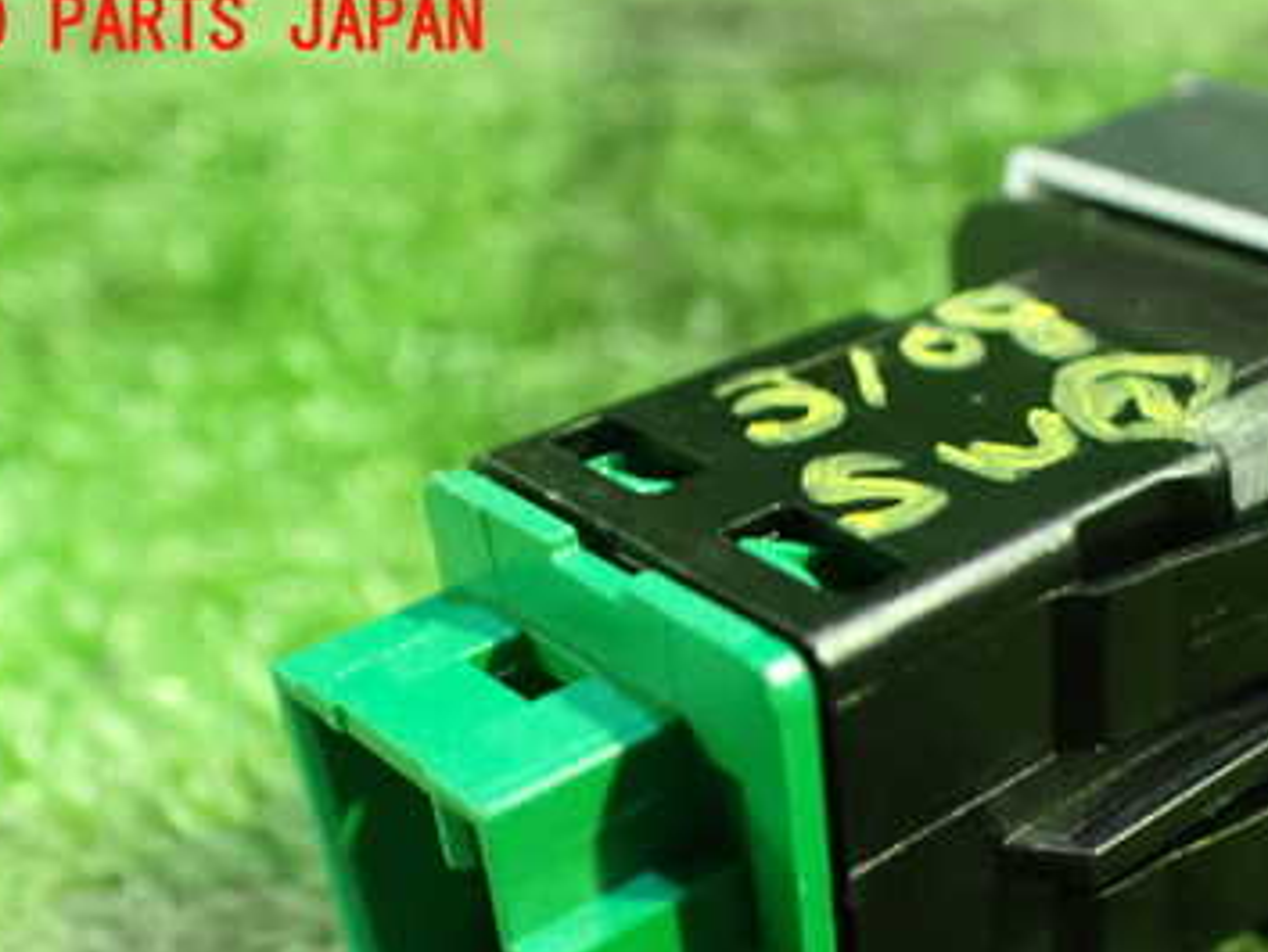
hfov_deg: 36.8
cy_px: 790
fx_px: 1869
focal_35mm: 51
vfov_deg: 27.9
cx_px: 909
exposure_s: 1/30
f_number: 2.3
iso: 1250
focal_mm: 5.4
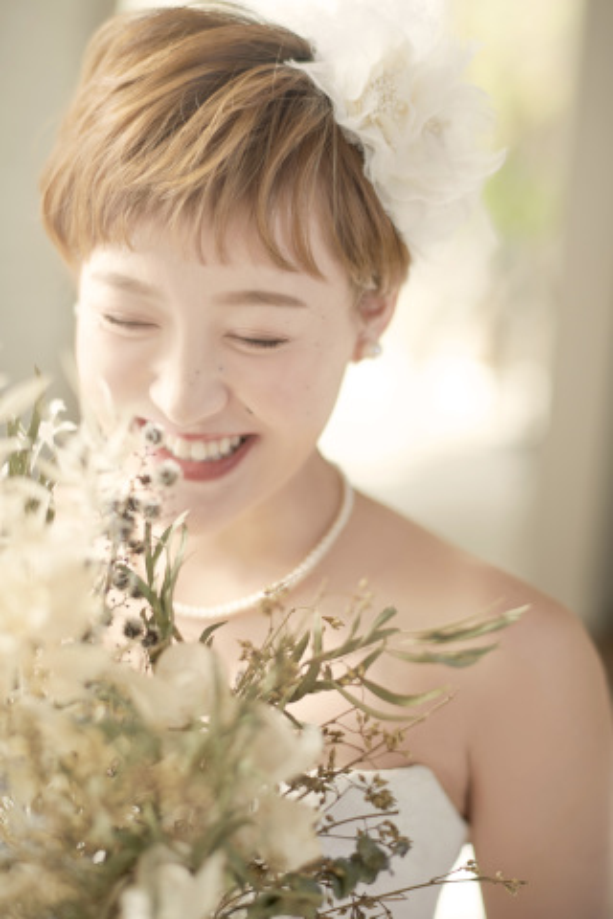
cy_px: 460
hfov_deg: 23.4
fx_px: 1481
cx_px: 306
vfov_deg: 34.5
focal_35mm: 58
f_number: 2
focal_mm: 58
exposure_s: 1/640
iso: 160
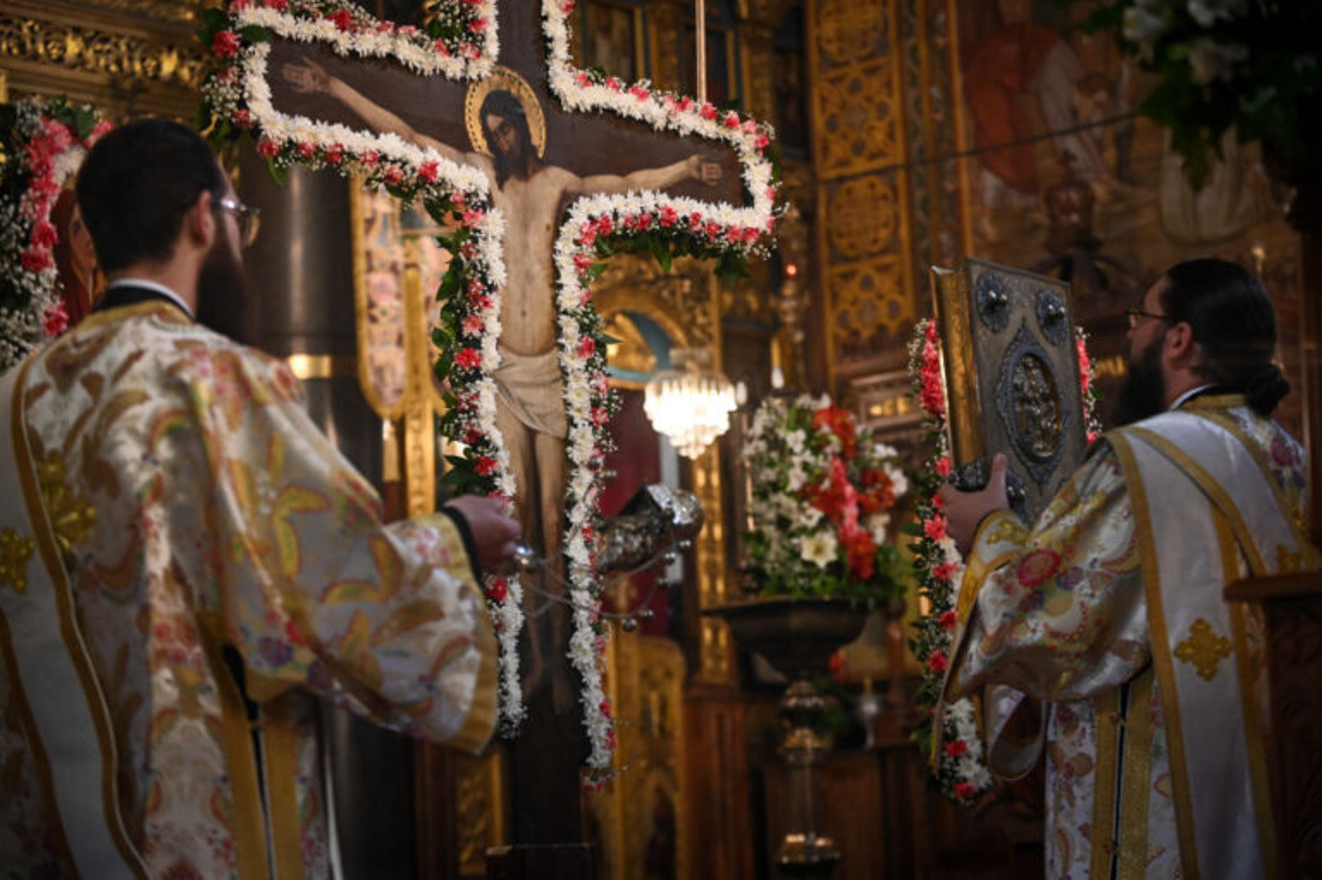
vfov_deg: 17.5
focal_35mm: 78
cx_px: 661
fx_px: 2862
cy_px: 440
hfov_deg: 26.0
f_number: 3.2
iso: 4000
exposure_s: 1/320
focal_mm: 78
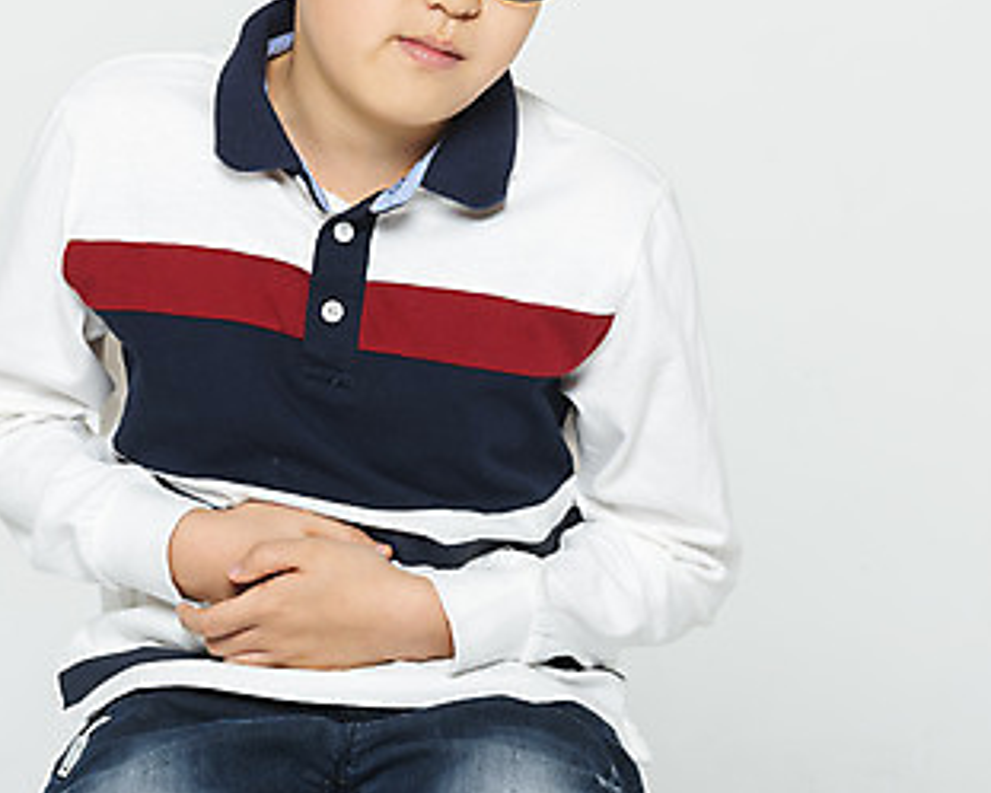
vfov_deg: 8.1
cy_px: 188
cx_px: 311
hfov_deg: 10.1
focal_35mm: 190
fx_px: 5574
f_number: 14
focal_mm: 105
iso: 100
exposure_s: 1/125
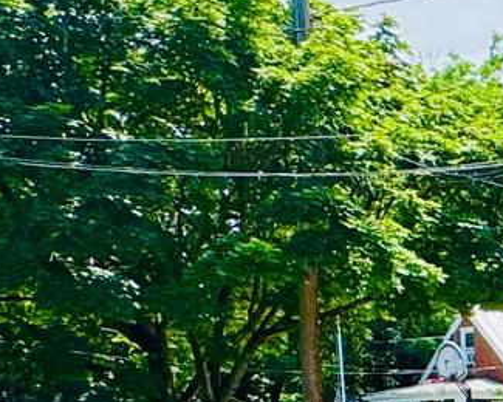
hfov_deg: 15.2
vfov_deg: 16.8
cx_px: 1139
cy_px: 535
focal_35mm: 86
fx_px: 1280
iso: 50
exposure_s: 1/681
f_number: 2.2
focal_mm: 2.22
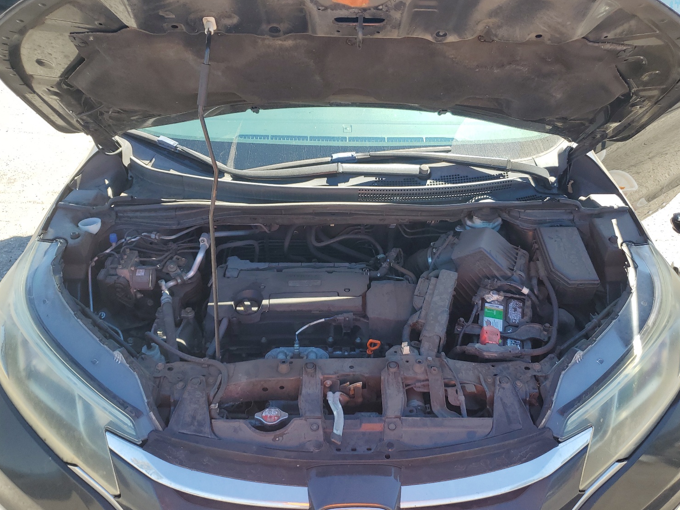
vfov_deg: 49.7
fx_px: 550
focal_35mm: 28
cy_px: 259
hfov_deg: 63.4
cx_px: 352
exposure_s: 1/526
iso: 50
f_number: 1.5
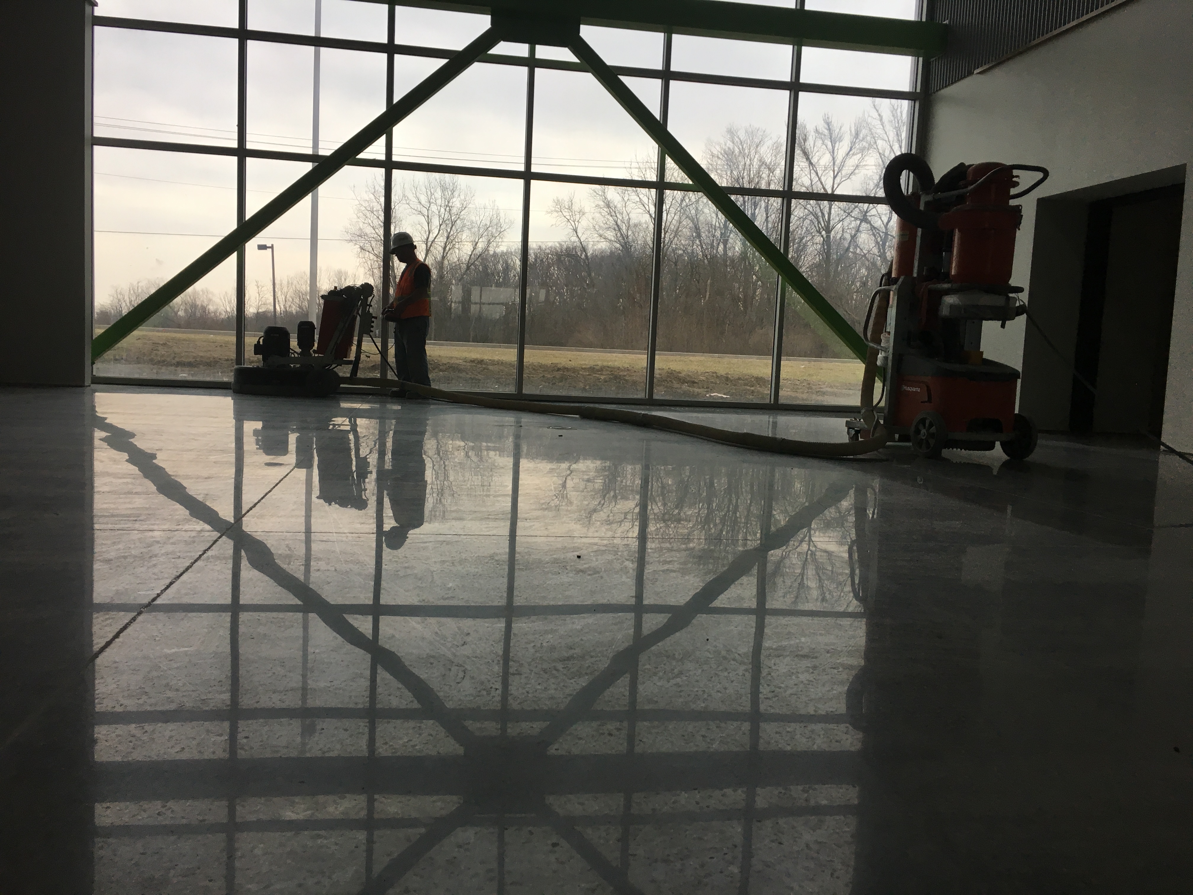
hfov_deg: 61.7
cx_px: 596
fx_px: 999
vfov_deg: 48.2
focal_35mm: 29
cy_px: 448
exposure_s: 1/40
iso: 25
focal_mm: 4.15
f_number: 2.2
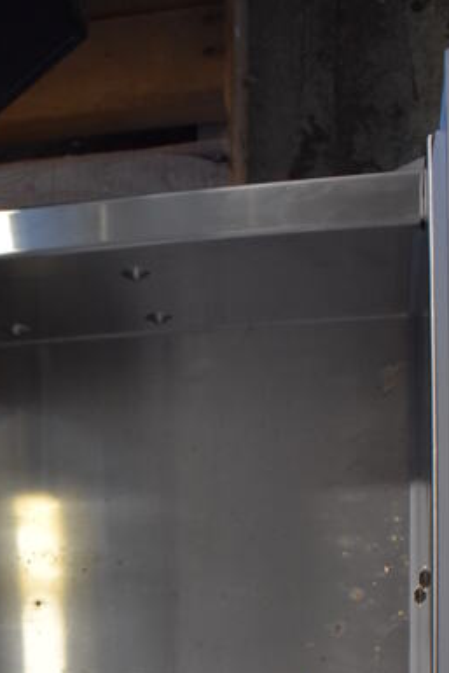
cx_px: 37
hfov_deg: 20.8
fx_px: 1196
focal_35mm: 64
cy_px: 765
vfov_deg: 28.2
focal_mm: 18
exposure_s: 1/125
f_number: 3.5
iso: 1400
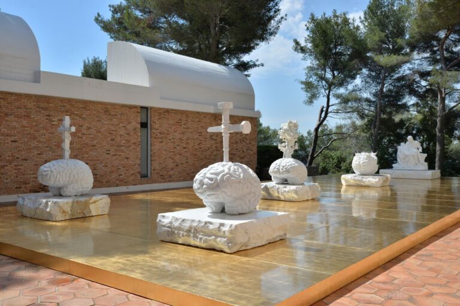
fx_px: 447
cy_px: 153
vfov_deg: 37.9
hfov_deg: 54.4
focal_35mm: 35
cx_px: 230
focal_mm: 35
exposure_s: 1/500
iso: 200
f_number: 13
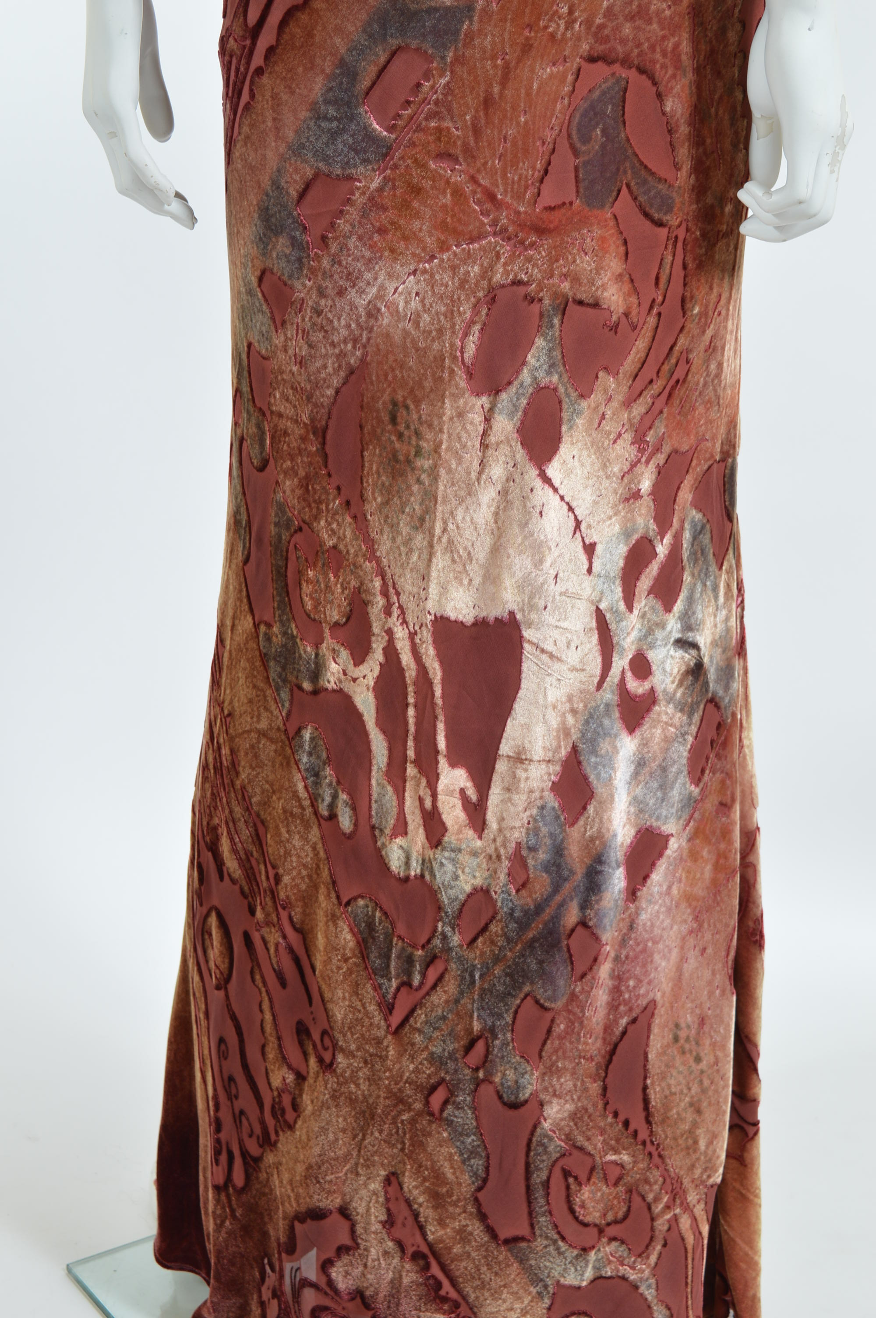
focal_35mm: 51
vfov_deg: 38.9
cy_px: 659
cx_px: 438
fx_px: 1865
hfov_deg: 26.4
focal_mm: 34
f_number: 6.3
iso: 200
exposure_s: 1/80
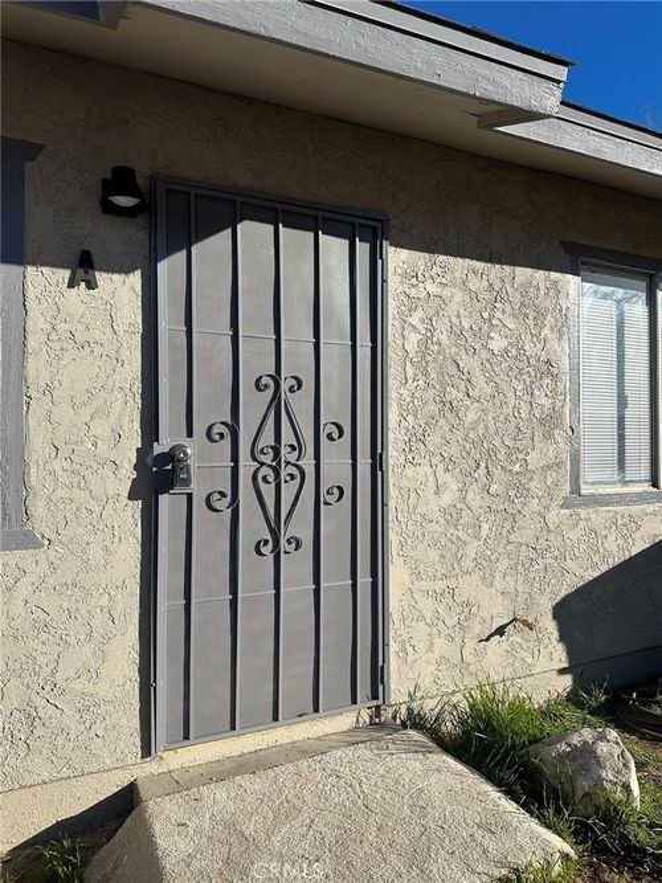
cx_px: 331
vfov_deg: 71.6
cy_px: 442
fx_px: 612
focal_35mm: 24
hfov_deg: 56.8
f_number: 1.78
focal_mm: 6.86
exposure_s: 1/6211
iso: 80
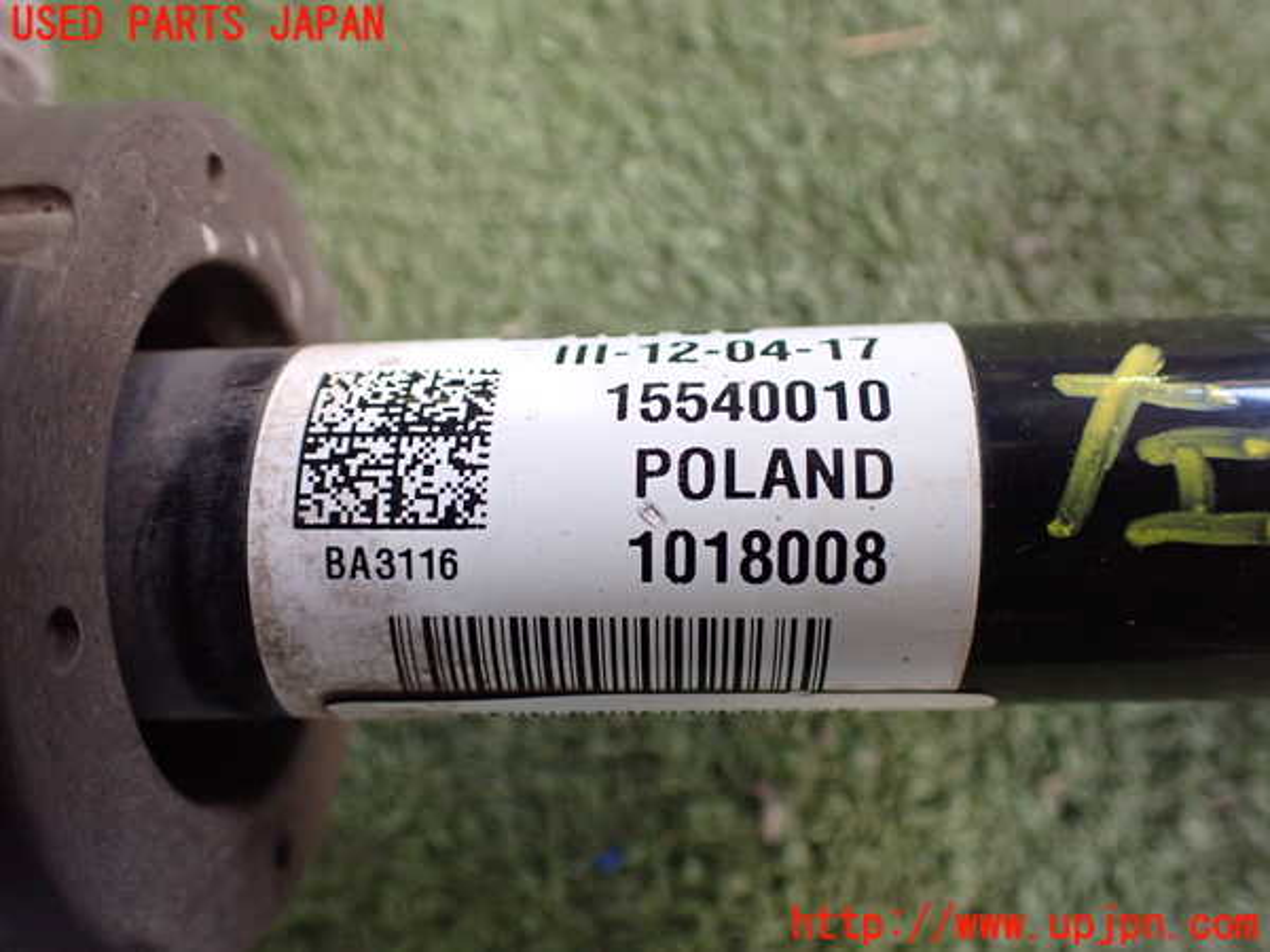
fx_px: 1101
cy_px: 476
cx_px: 635
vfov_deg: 46.8
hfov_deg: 60.0
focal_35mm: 30
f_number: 2.3
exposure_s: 1/125
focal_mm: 5.4
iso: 640
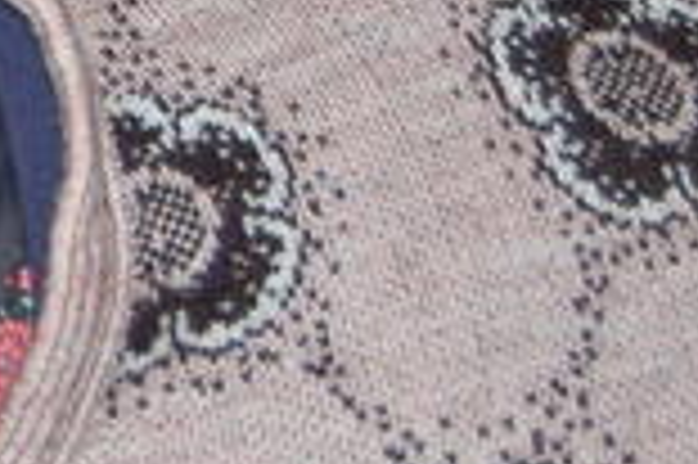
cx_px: -885
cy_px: -257
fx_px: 5249
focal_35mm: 271
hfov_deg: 7.2
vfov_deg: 5.0
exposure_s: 1/60
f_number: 4.5
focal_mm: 32
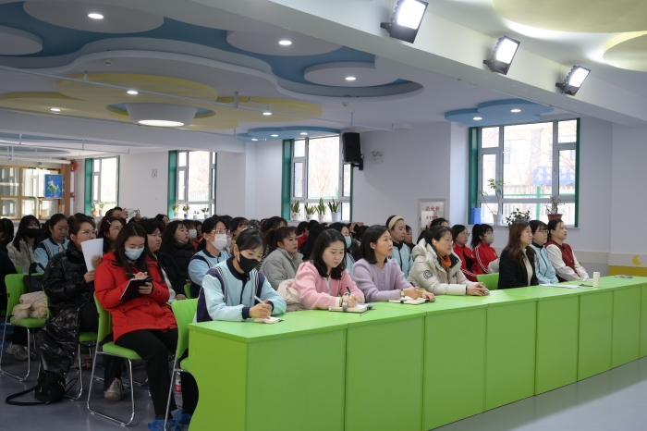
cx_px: 324
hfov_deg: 51.9
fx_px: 665
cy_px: 216
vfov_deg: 35.9
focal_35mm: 37
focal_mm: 37
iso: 400
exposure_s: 1/80
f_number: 5
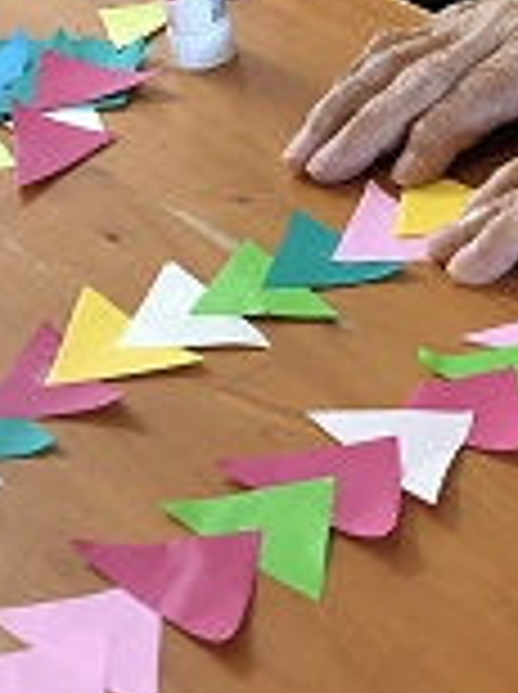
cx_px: 745
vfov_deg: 18.4
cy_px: 43
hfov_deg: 13.4
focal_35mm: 105
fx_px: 2101
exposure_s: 1/15
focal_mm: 3.99
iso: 80
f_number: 1.8
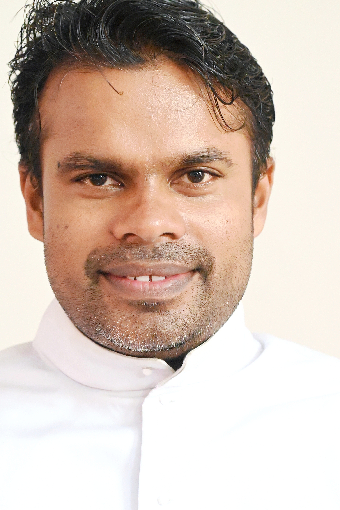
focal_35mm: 186
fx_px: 2638
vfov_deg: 11.1
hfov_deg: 7.4
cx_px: 147
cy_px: 320
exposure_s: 1/100
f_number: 4.5
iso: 16000
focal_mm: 120
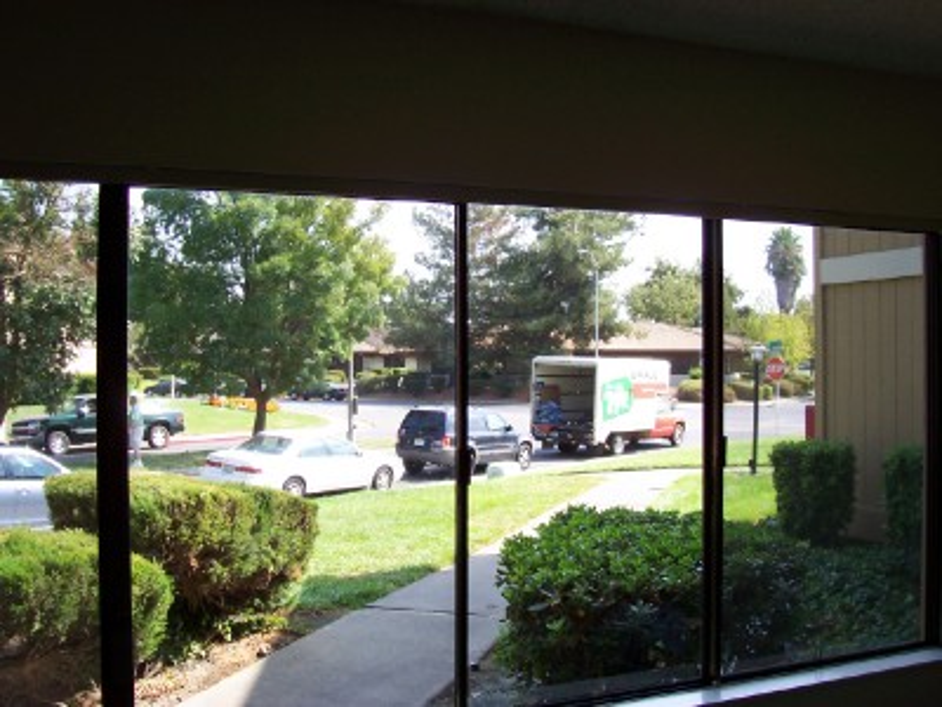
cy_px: 354
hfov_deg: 50.1
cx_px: 471
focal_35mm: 37
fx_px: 1007
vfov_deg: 38.7
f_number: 2.8
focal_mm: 5.6
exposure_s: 1/350
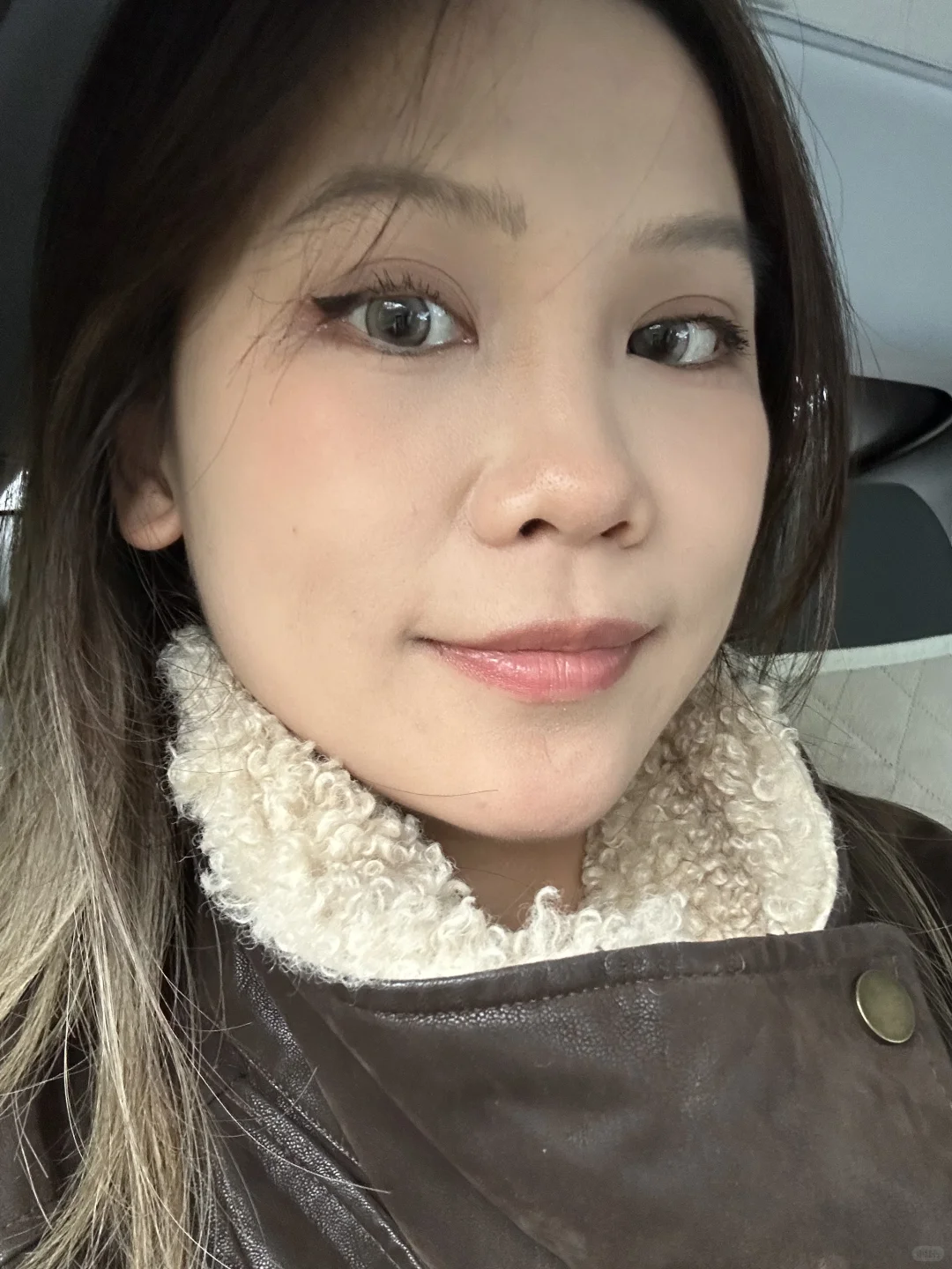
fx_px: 1100
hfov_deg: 46.8
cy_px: 634
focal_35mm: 30
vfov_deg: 60.0
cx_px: 476
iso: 250
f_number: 1.9
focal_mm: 2.69
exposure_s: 1/60
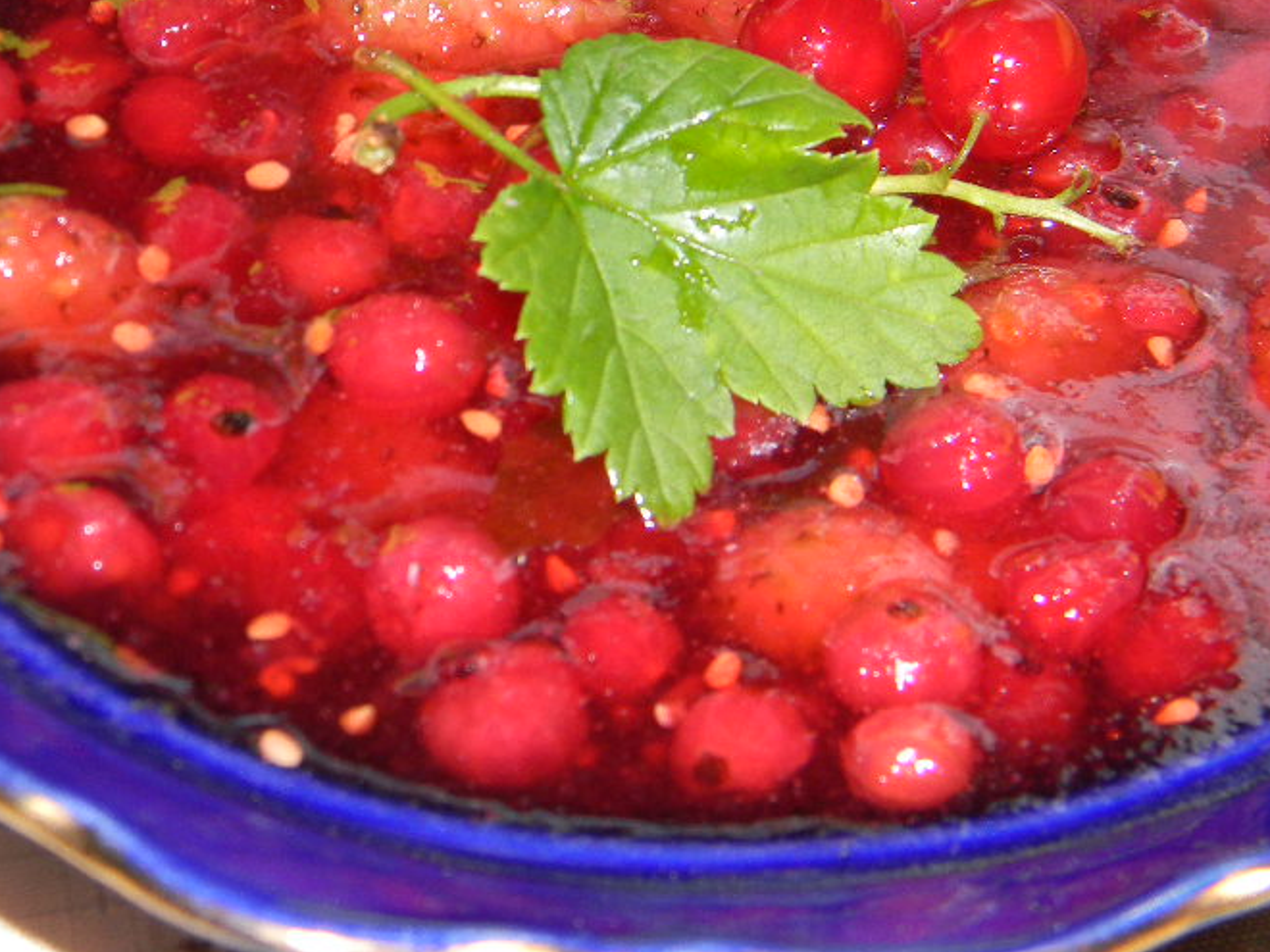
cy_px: 263
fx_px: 3816
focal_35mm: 104
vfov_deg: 14.2
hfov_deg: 18.9
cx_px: 641
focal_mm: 12.2
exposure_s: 1/30
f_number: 8.6
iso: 200
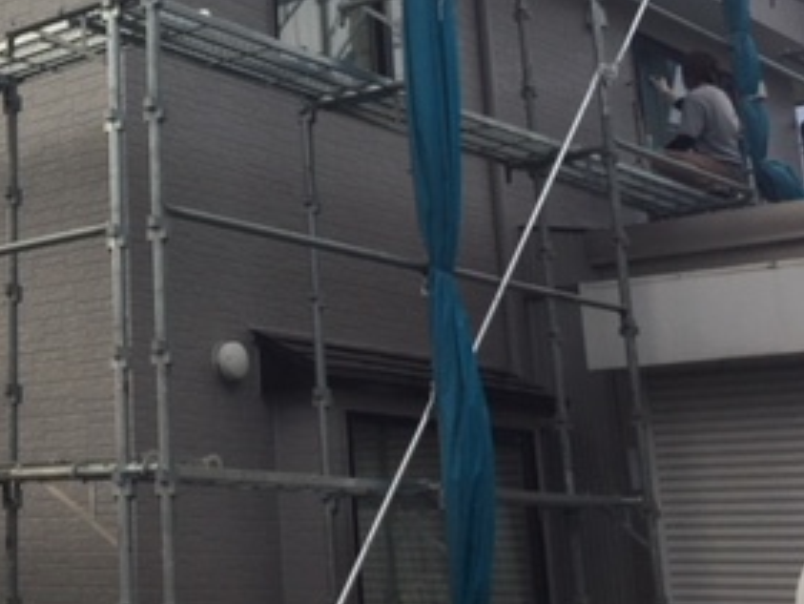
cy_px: 132
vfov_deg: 22.0
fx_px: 1534
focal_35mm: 66
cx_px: -54
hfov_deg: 27.2
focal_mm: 4.15
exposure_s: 1/408
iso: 32
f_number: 2.2
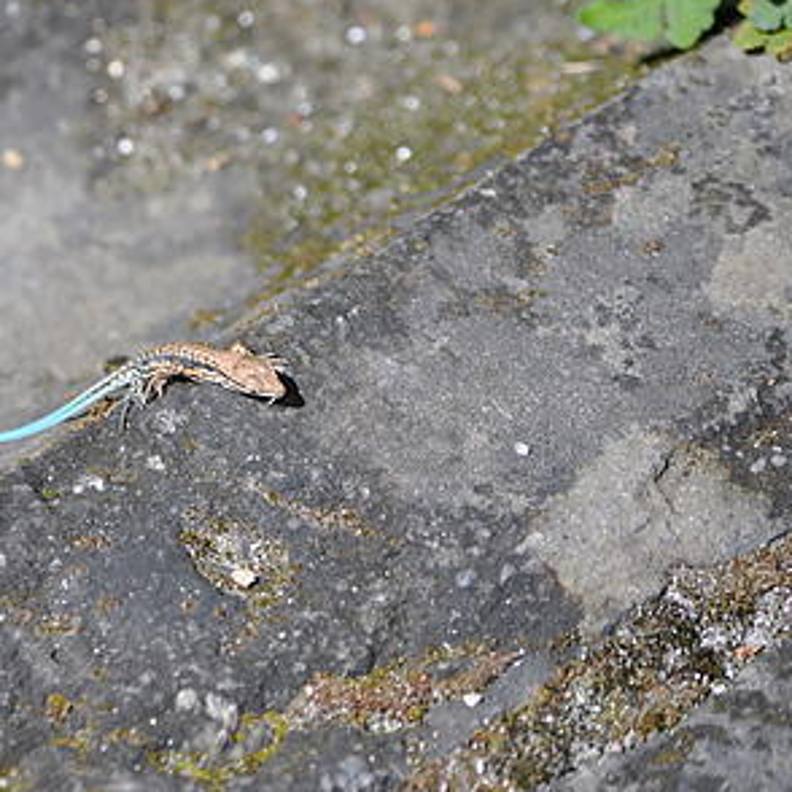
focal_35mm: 257
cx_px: 124
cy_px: 330
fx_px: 6653
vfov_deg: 6.8
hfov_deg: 6.8
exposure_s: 1/500
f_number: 5.6
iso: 220
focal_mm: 110
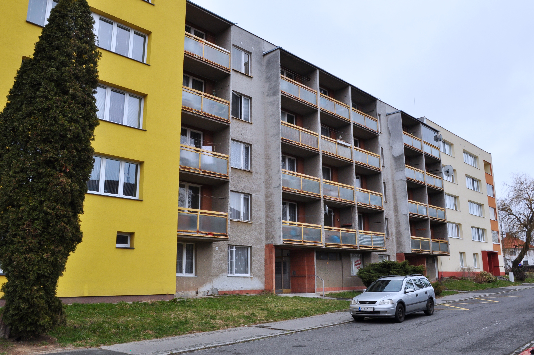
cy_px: 178
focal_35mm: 30
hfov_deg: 62.0
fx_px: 444
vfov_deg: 43.5
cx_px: 267
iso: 400
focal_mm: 20
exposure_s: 1/200
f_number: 10
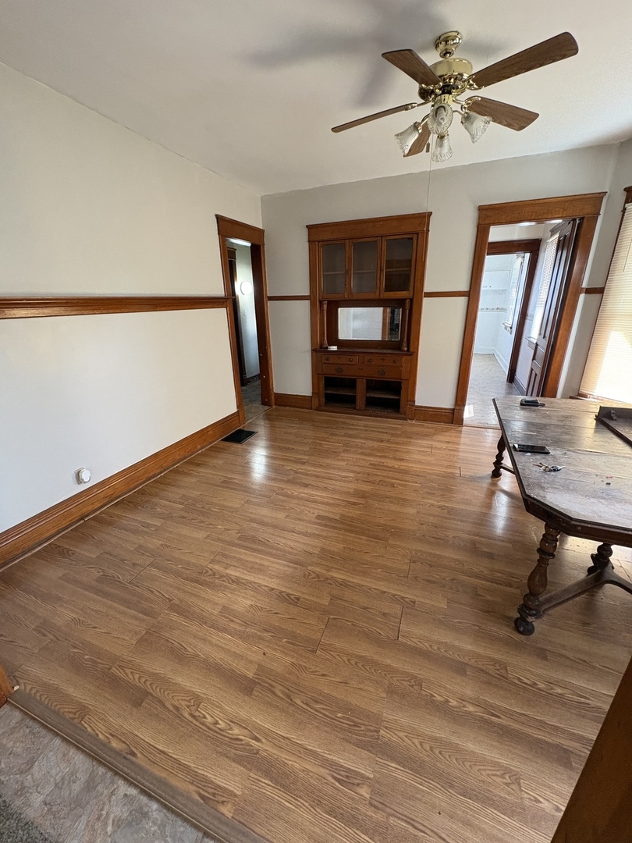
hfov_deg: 85.7
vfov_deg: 102.1
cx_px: 316
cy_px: 422
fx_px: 341
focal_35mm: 14
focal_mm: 2.22
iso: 400
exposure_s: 1/60
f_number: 2.2
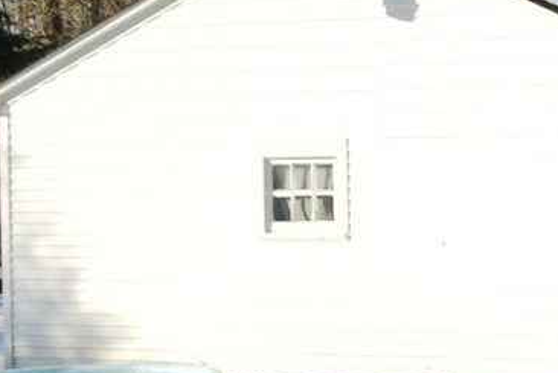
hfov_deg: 15.6
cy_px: 136
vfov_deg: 10.9
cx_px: 666
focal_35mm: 126
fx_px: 1955
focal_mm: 16.9
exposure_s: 1/60
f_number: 16
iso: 100
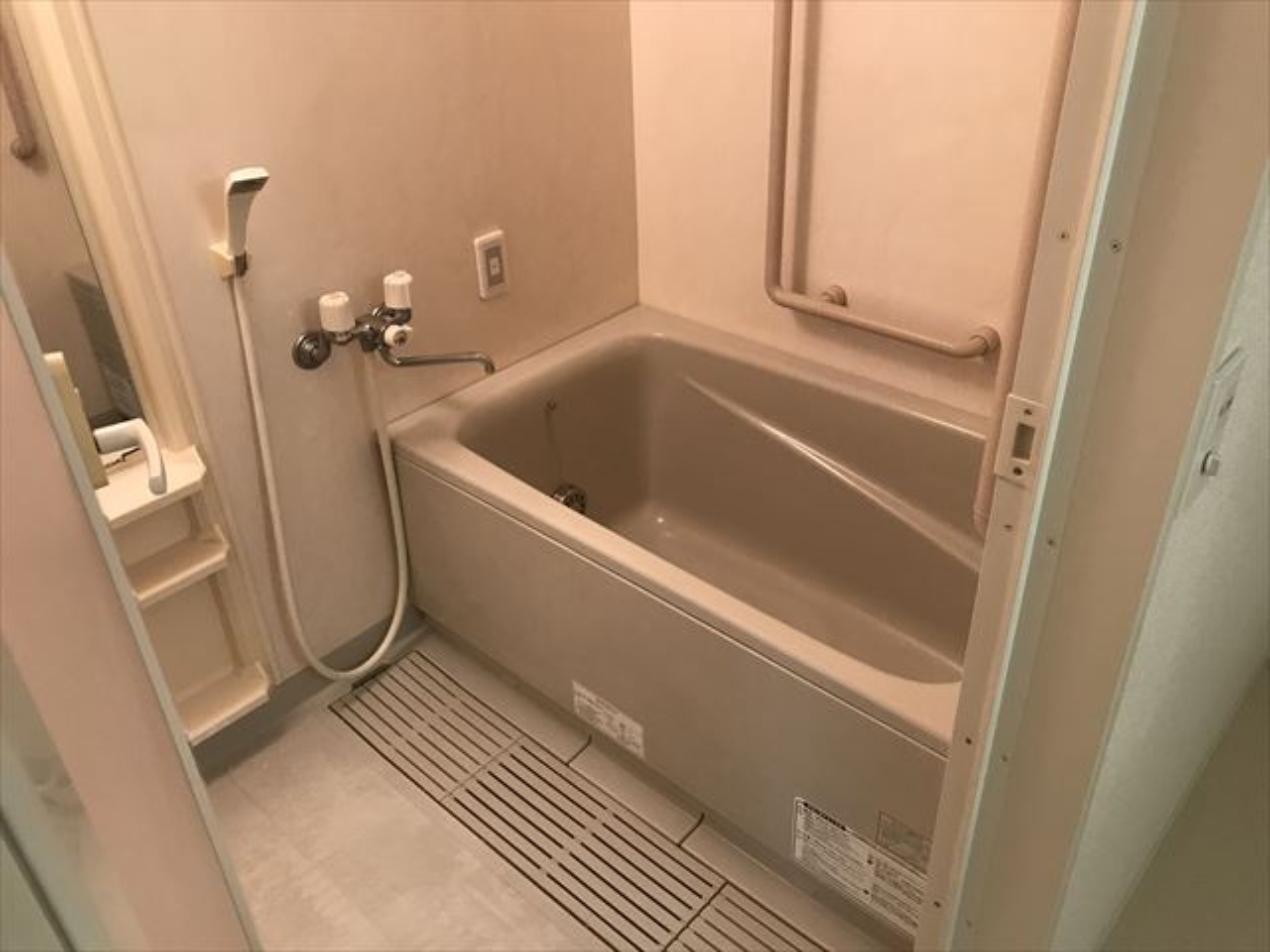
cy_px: 476
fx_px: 1027
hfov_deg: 63.4
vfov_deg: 49.7
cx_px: 635
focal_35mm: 28
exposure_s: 1/17
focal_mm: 3.99
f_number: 1.8
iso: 50
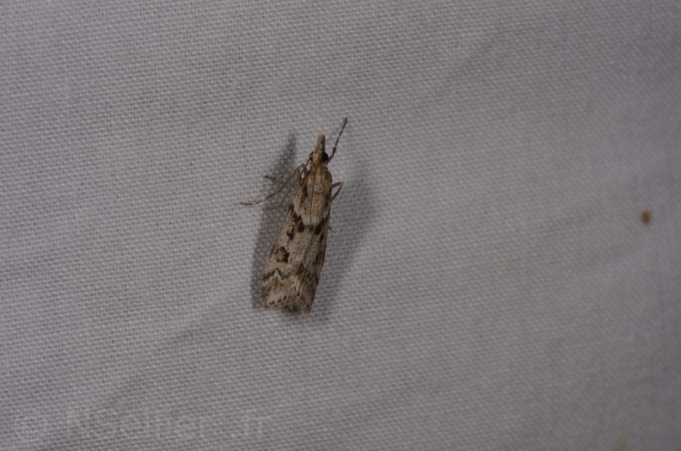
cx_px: 340
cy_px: 226
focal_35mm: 128
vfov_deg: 10.7
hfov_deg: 16.1
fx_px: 2406
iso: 100
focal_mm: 85
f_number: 25
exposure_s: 1/60
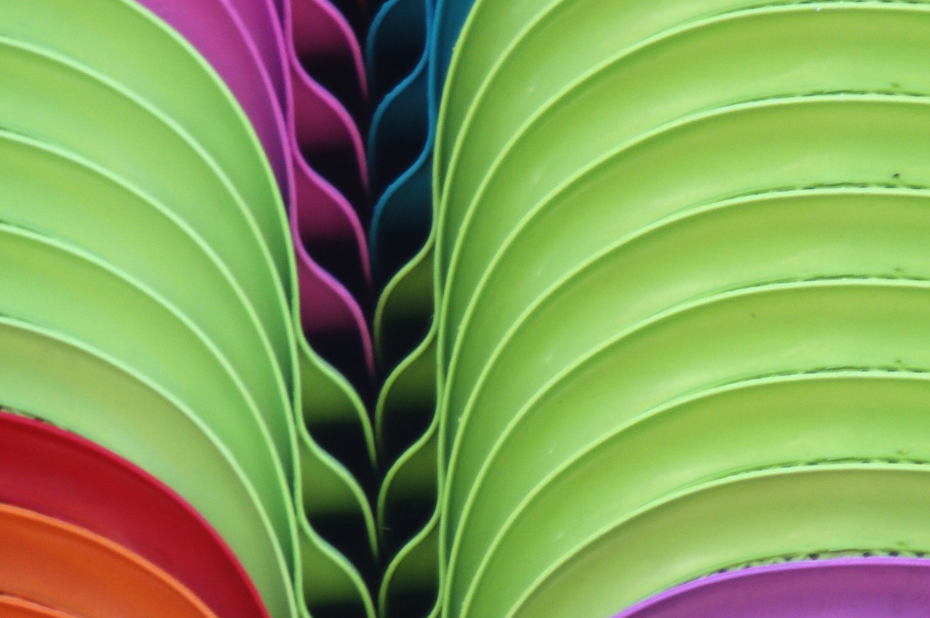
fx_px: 12106
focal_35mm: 469
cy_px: 578
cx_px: 851
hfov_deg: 4.4
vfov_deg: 2.9
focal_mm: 100
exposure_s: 1/30
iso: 100
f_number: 5.6
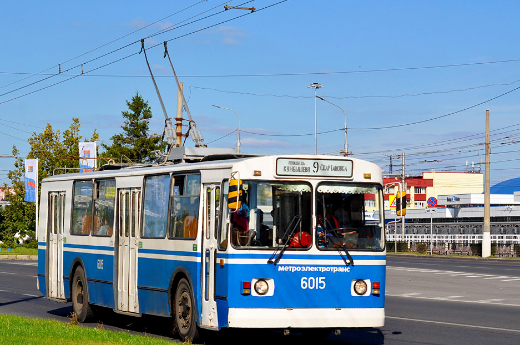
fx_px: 1524
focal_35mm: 106
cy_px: 181
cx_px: 229
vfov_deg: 12.9
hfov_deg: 19.4
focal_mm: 55
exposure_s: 1/640
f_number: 9
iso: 200
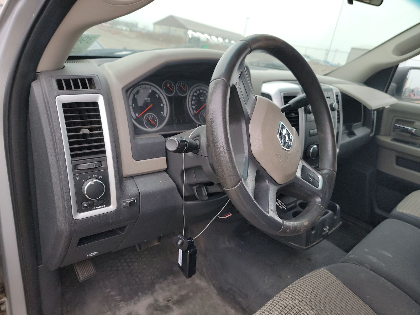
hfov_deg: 71.6
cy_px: 158
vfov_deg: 56.8
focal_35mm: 24
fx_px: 291
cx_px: 210
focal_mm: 6.7
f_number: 1.8
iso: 285
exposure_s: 1/59
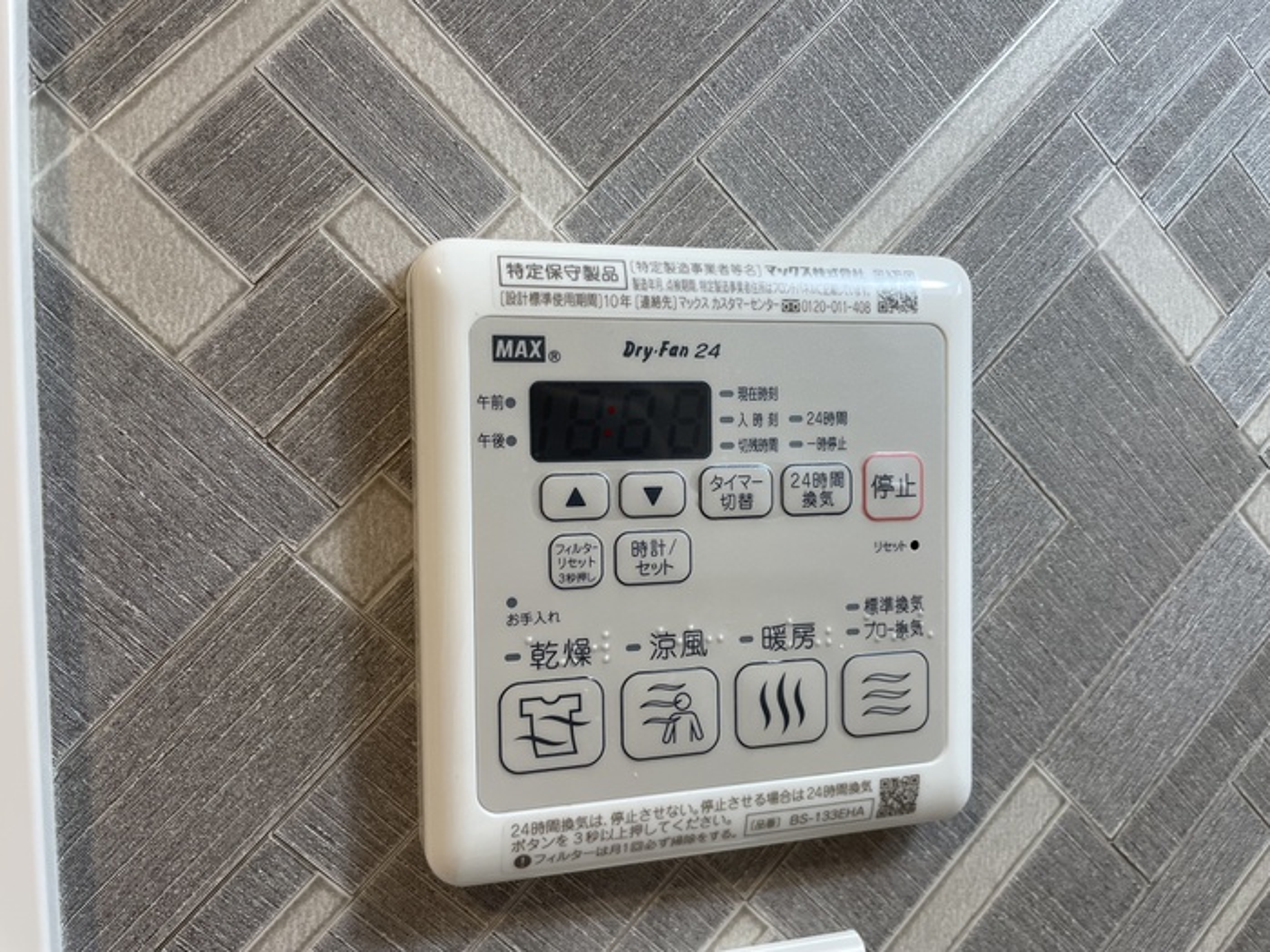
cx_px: 635
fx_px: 954
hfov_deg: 67.3
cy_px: 476
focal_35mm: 26
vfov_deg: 53.1
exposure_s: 1/120
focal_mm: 4.2
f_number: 1.6
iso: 80
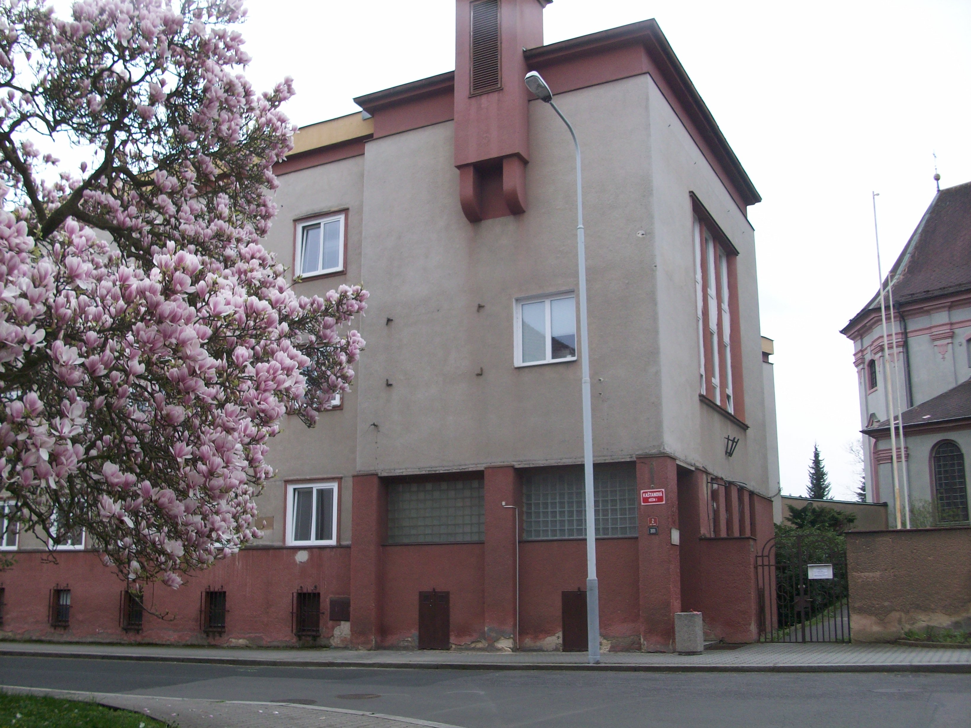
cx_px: 486
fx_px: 954
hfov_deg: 54.0
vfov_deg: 41.8
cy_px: 364
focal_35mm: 34
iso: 64
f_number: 2.8
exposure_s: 1/430
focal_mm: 5.7
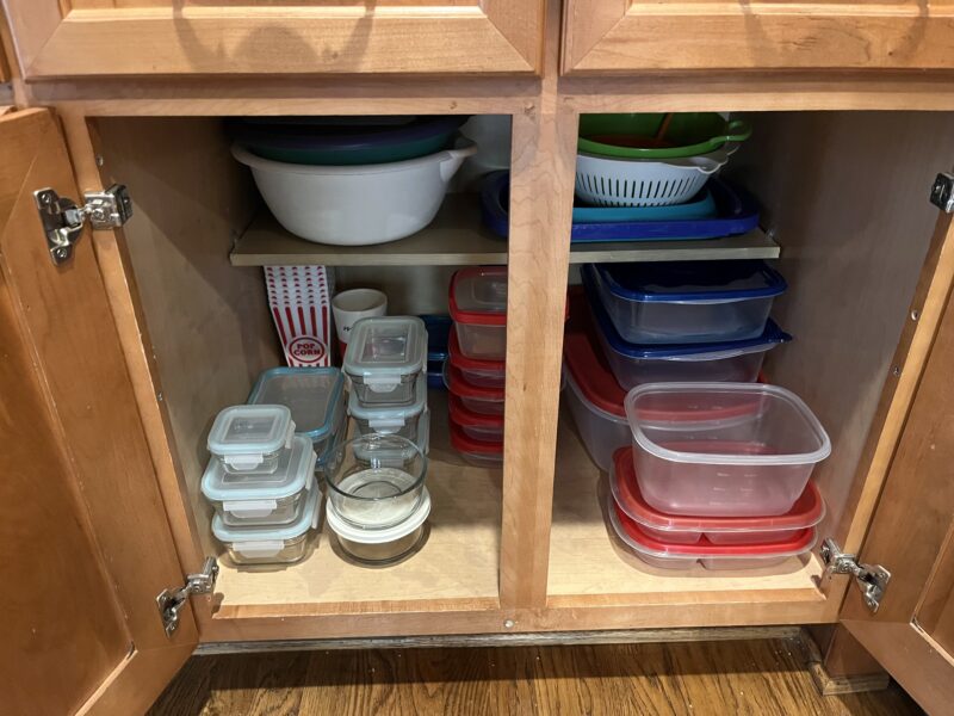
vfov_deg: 53.1
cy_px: 358
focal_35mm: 26
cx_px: 477
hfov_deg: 67.3
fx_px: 717
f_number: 1.6
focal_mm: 5.1
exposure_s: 1/30
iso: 500
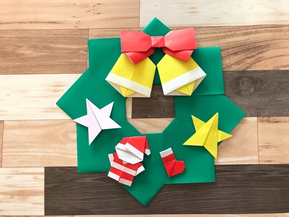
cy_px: 108
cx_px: 144
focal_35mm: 28
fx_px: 234
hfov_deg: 63.4
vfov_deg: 49.7
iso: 64
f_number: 1.8
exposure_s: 1/17
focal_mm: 3.99
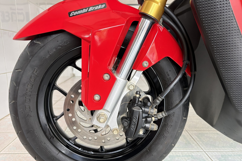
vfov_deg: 46.3
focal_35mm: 28
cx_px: 122
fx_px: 188
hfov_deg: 65.5
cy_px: 93
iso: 125
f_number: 1.6
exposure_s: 1/122
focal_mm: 5.96
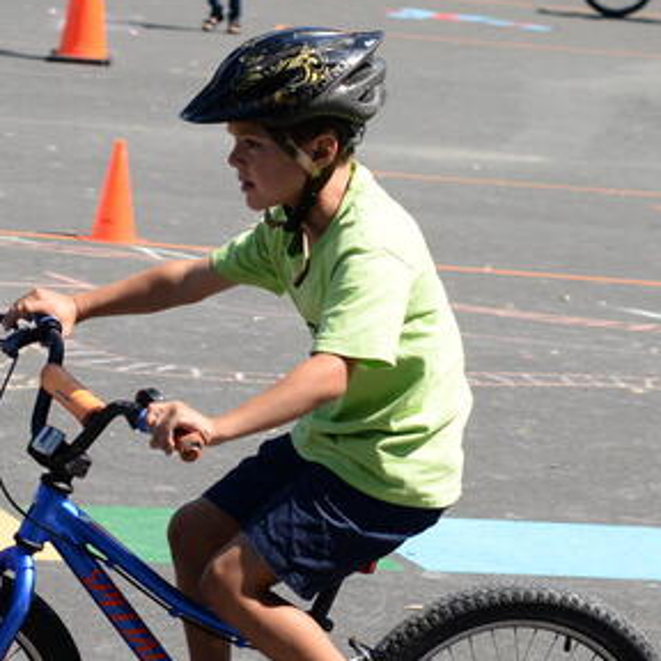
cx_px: 257
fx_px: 3824
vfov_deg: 9.9
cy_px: 244
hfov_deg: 9.9
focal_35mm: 177
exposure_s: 1/500
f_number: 4.5
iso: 100
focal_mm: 50
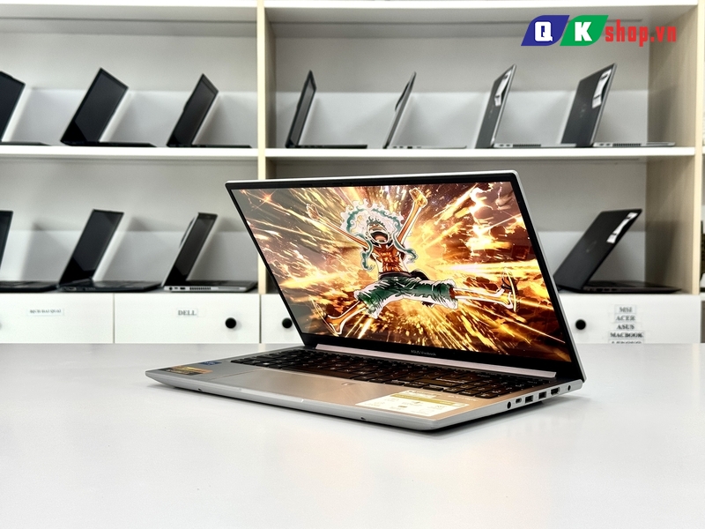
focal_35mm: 48
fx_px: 978
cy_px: 264
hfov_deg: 39.7
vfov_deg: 30.3
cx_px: 352
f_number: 1.78
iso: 80
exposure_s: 1/121
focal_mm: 6.76
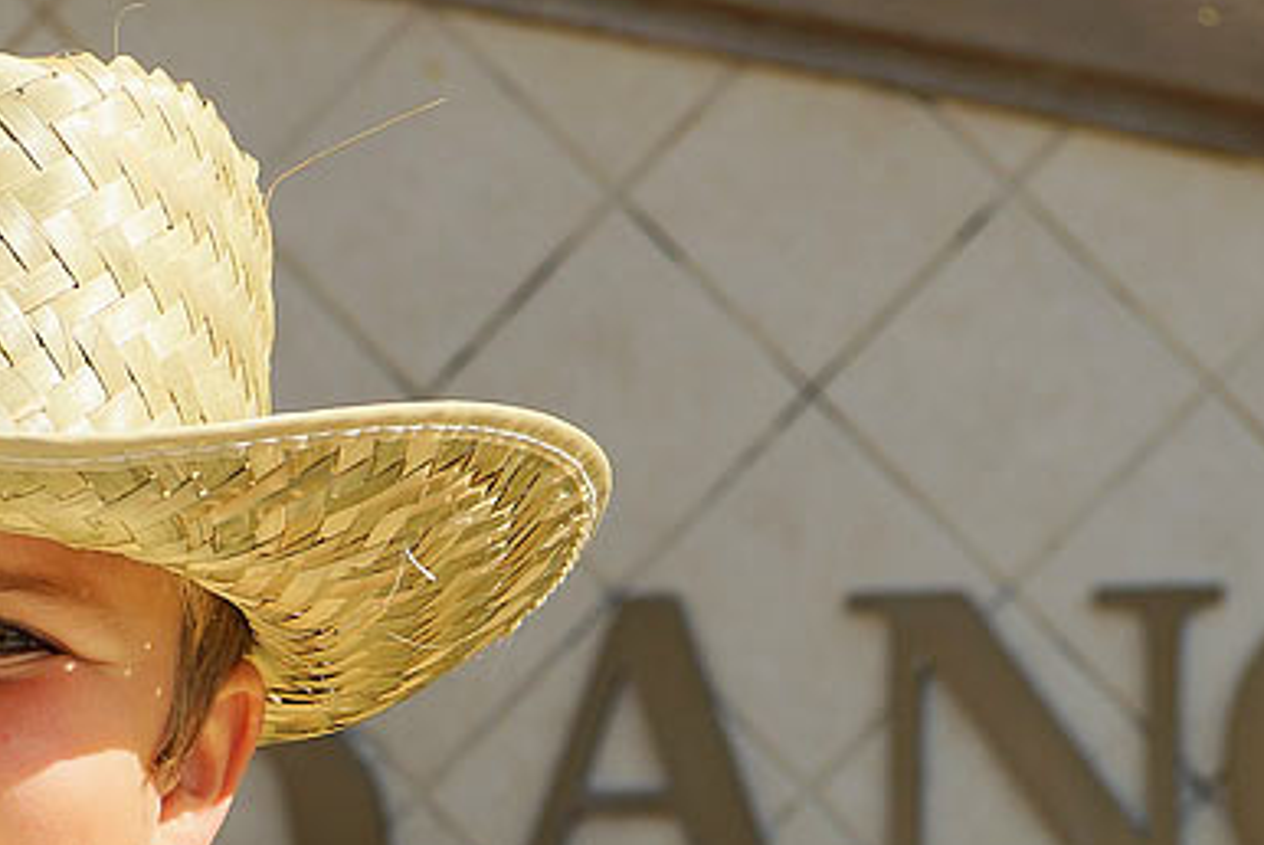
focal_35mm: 220
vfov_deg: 6.2
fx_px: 7730
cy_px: 1014
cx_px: 426
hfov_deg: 9.3
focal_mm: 85
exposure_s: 1/160
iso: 100
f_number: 10
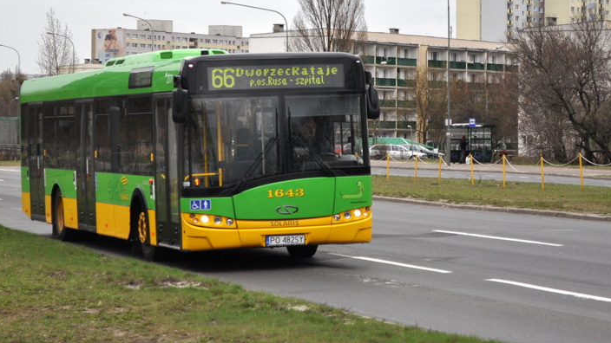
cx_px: 271
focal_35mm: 123
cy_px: 65
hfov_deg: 17.5
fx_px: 1989
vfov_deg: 9.8
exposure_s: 1/1000
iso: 720
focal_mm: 55
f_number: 5.6
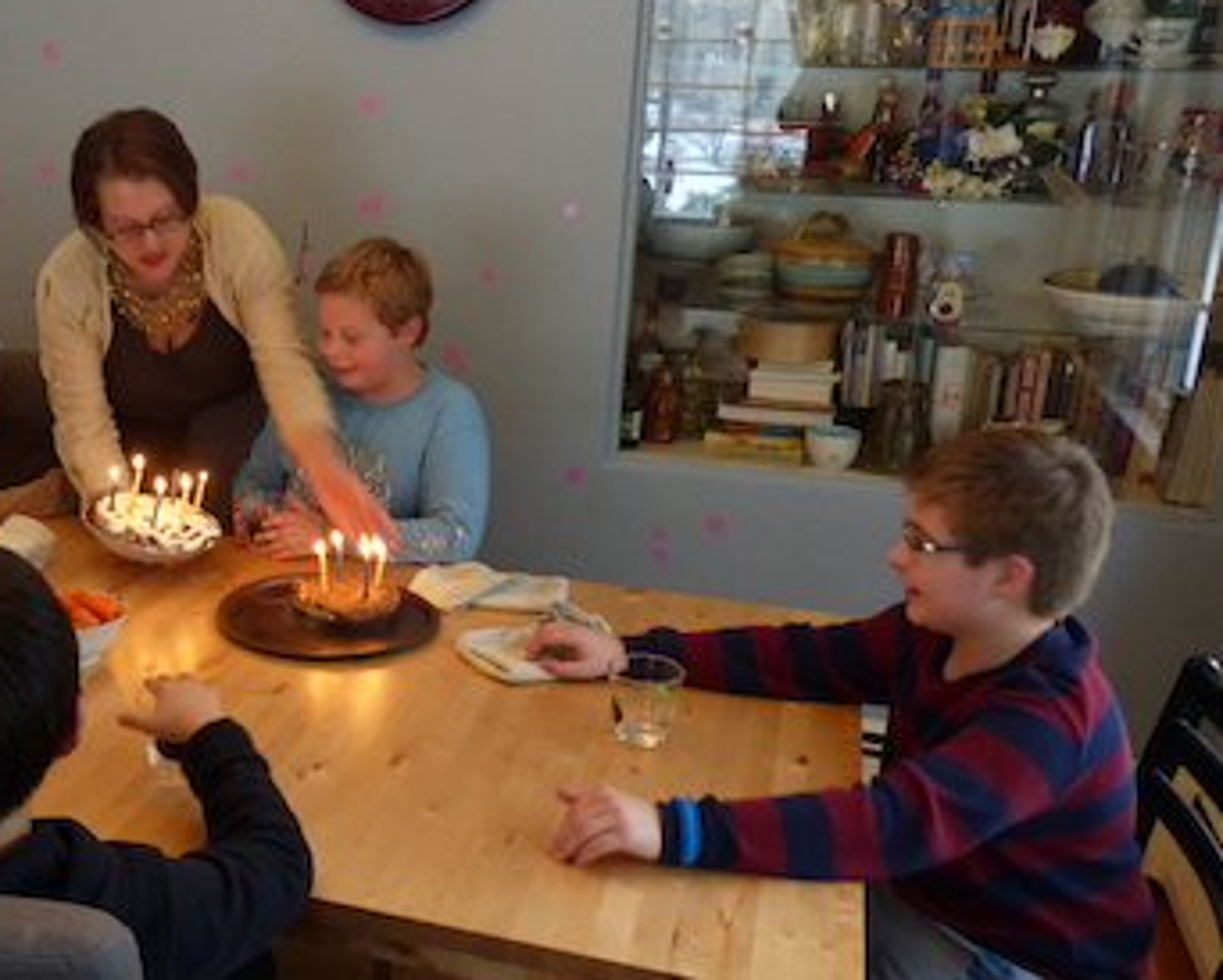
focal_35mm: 38
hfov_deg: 45.9
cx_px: 281
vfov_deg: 39.2
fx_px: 1376
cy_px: 497
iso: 400
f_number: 2.8
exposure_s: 1/13
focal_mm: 4.5
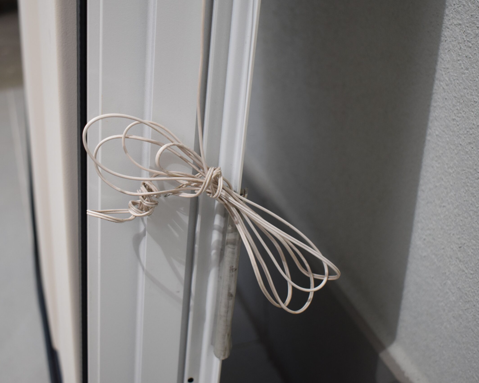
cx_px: 198
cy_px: 192
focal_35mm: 53
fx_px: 745
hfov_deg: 35.5
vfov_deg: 28.8
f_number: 4.2
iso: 800
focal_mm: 31
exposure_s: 1/160
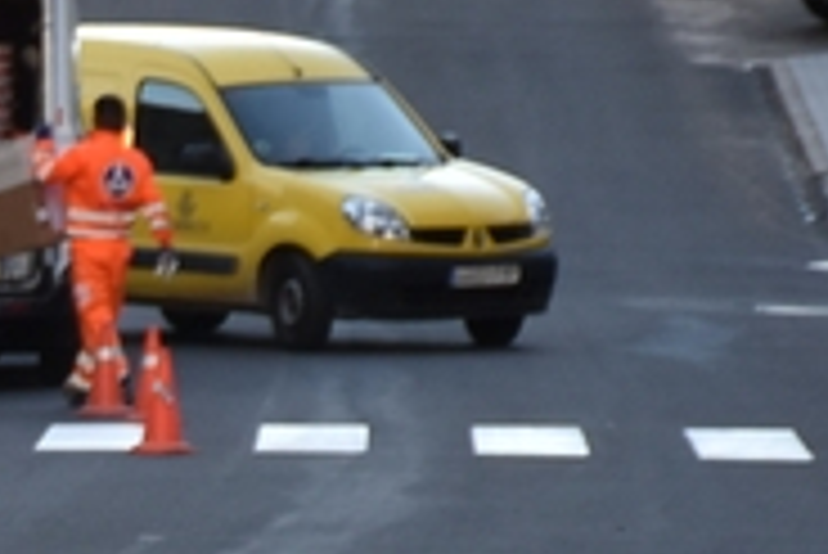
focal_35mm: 698
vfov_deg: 2.0
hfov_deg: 2.9
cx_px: -648
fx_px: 16077
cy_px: 739
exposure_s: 1/125
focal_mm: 95
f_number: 5.6
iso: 400
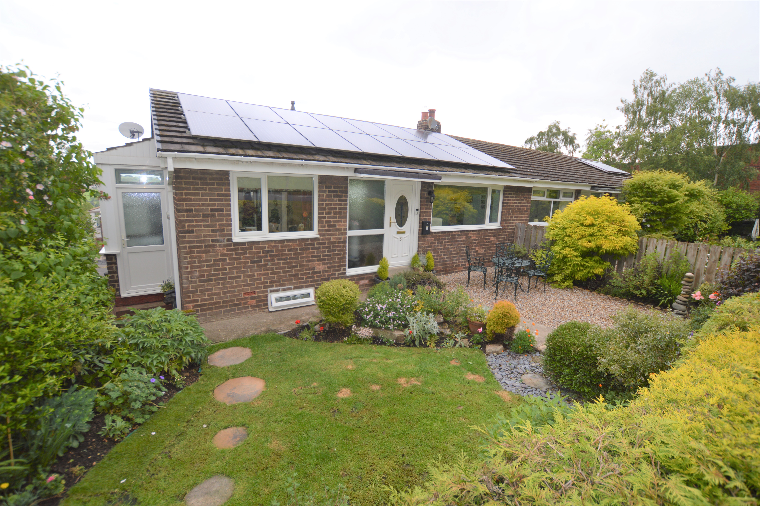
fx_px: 316
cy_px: 253
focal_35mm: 15
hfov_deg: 100.4
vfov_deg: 77.2
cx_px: 380
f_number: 4.5
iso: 100
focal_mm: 10
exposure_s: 1/200
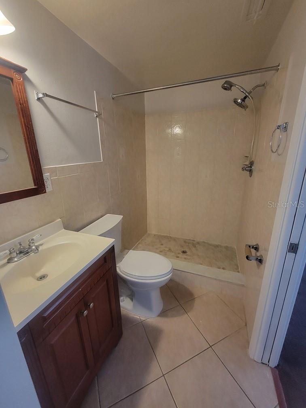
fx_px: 153
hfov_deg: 89.9
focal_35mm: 13
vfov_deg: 106.2
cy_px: 204
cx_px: 153
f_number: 2.2
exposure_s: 1/60
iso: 320
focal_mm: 2.2
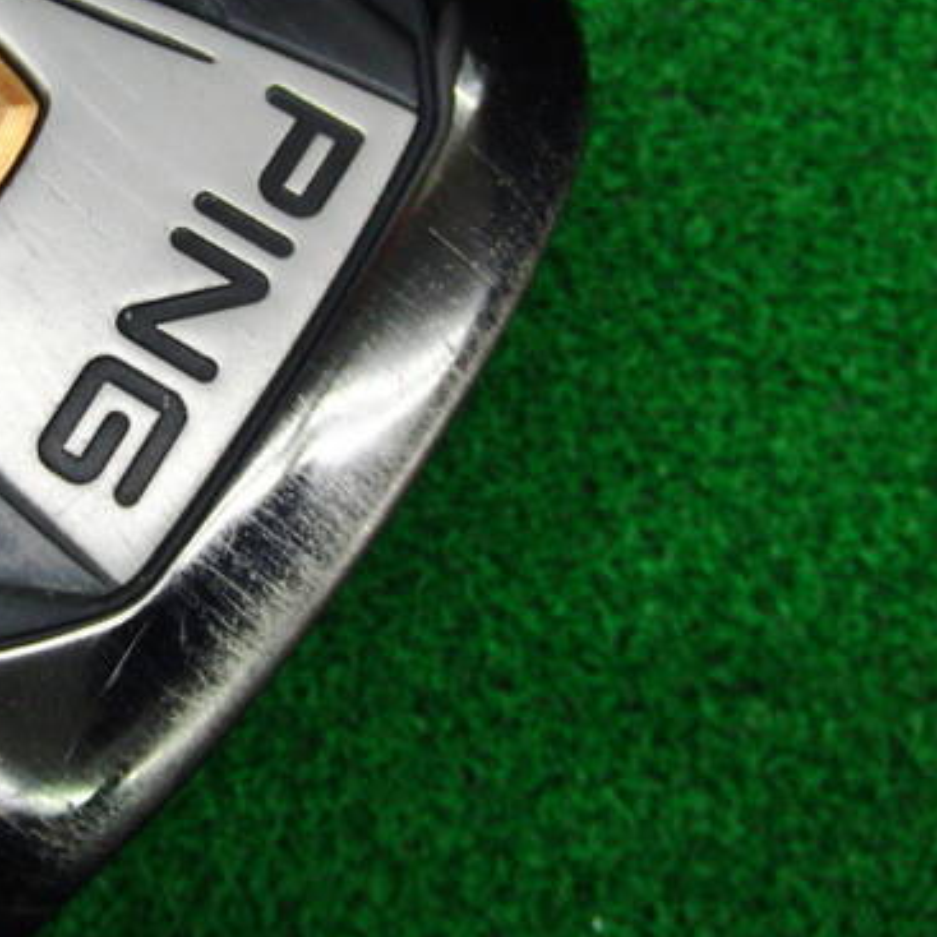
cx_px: 163
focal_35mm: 57
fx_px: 1746
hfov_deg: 29.2
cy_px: 329
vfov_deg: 29.9
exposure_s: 1/60
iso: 400
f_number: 3.6
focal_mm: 6.42
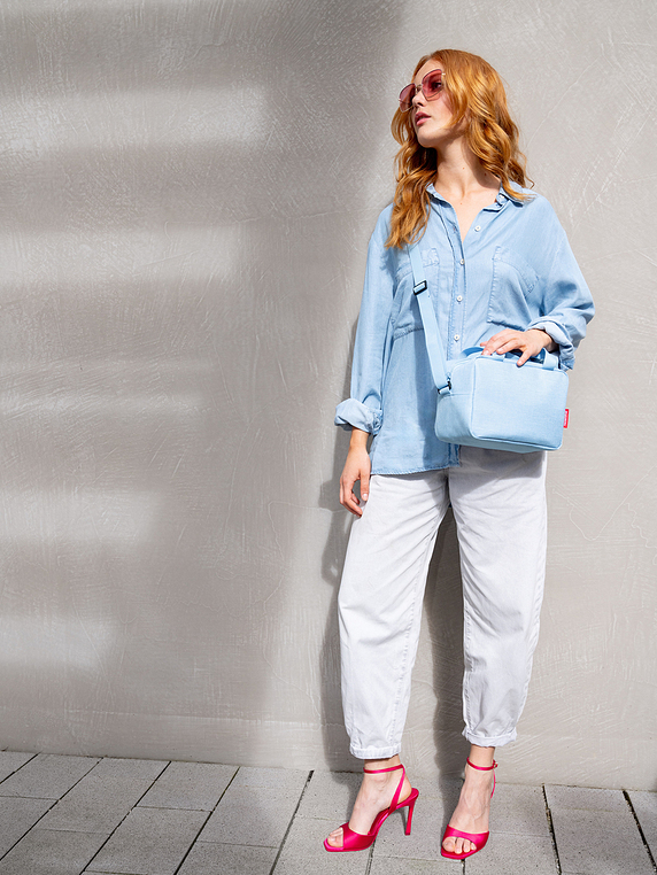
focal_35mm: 35
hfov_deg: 40.7
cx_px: 328
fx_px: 885
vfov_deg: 52.6
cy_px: 454
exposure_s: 1/320
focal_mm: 32
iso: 400
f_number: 6.3
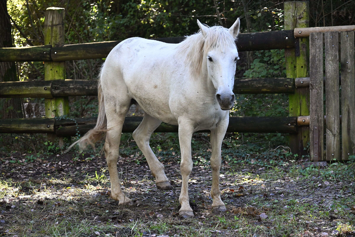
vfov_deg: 9.7
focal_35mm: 141
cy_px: 118
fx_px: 1390
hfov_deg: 14.6
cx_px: 178
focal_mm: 94
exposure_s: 1/250
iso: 1000
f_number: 5
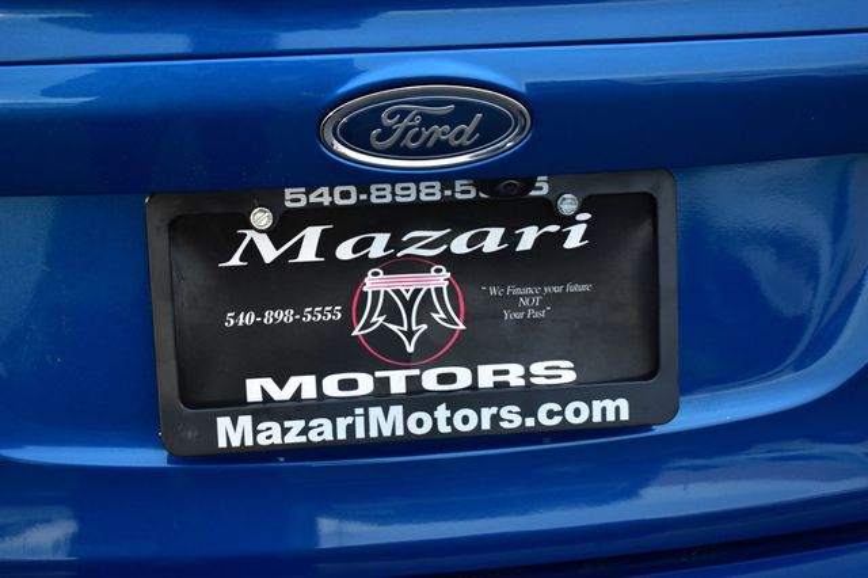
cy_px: 289
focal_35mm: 57
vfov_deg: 23.8
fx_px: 1374
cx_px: 434
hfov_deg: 35.1
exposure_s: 1/15
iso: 1600
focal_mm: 38
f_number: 5.6
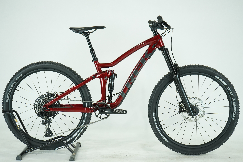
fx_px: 385
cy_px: 81
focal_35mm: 57
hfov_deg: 35.1
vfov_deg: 23.8
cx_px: 122
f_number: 5.6
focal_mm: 57
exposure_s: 1/200
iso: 1600
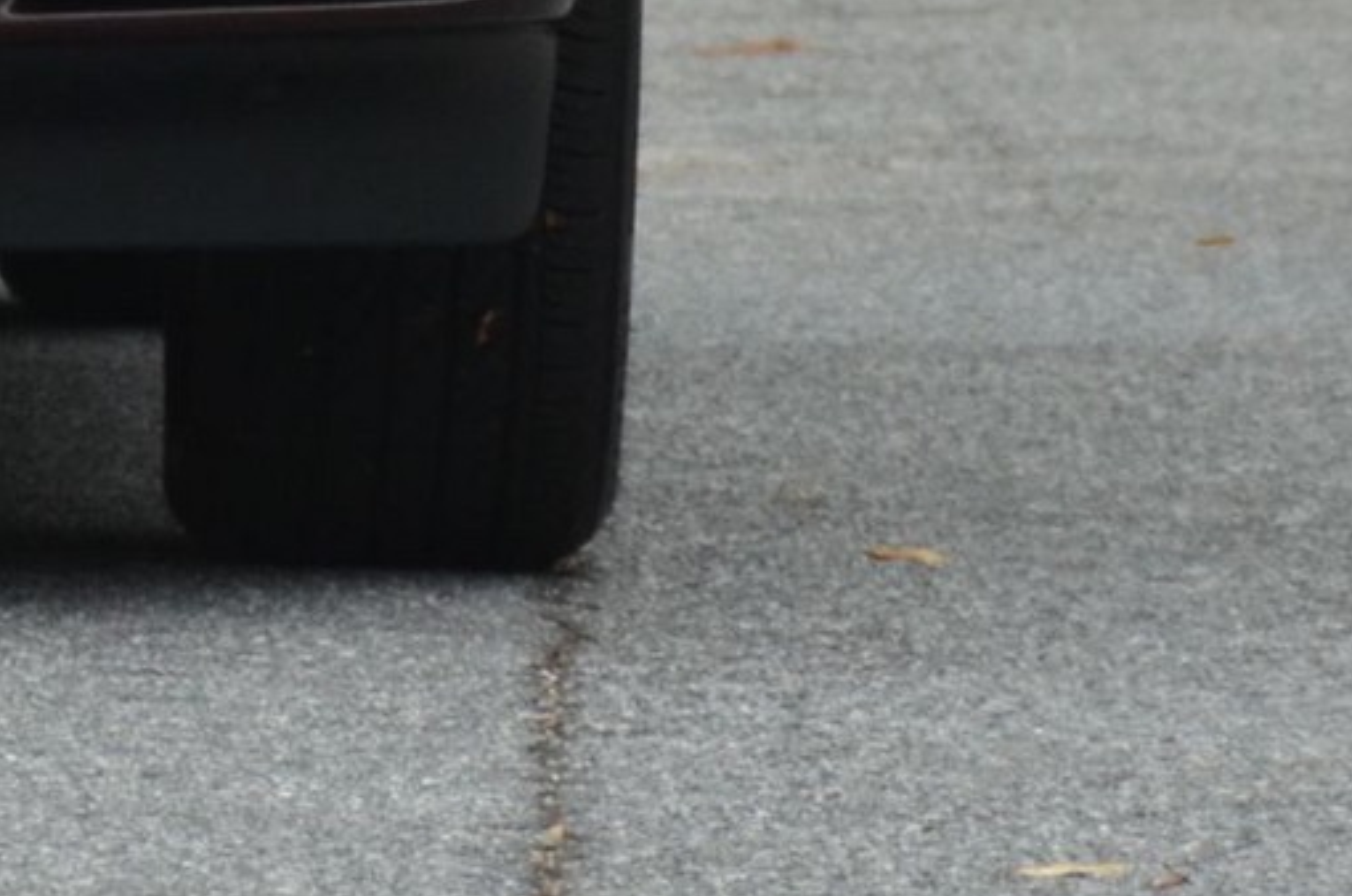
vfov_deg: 1.8
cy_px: -994
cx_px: -933
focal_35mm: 772
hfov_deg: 2.7
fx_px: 28955
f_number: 5.3
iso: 800
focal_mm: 105
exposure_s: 1/1000
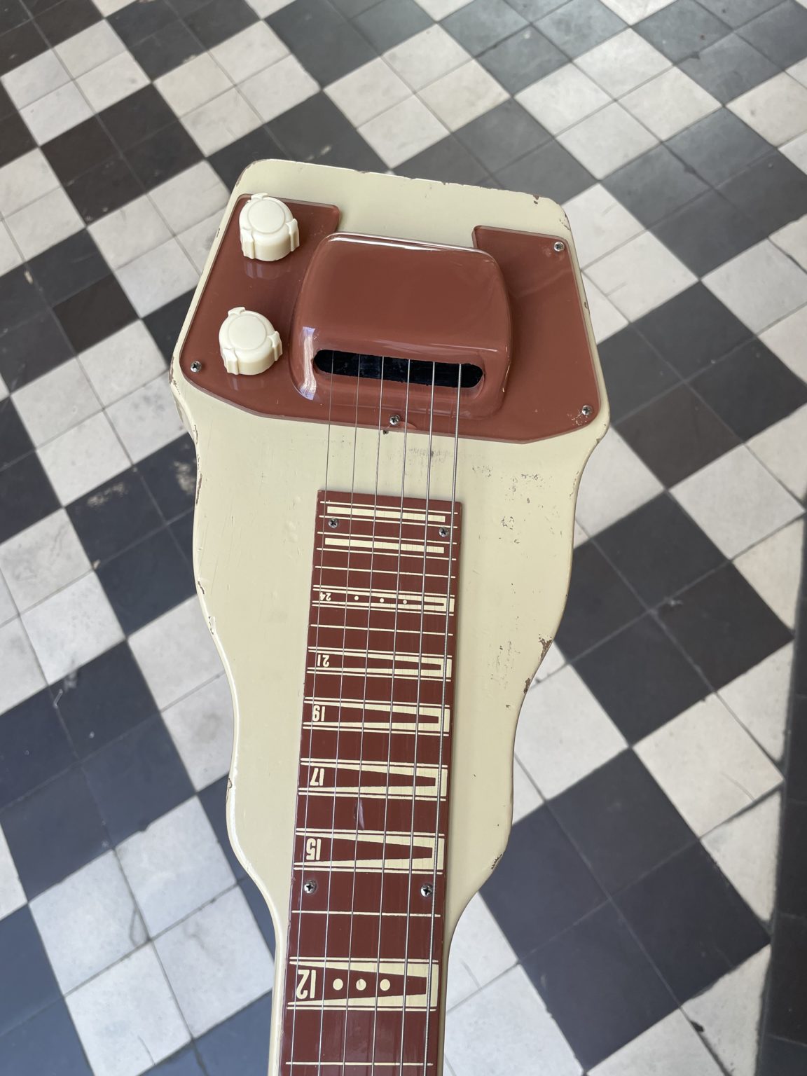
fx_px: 808
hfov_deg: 53.1
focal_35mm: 26
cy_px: 538
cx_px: 404
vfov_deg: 67.3
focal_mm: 4.2
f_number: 1.6
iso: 80
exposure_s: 1/100
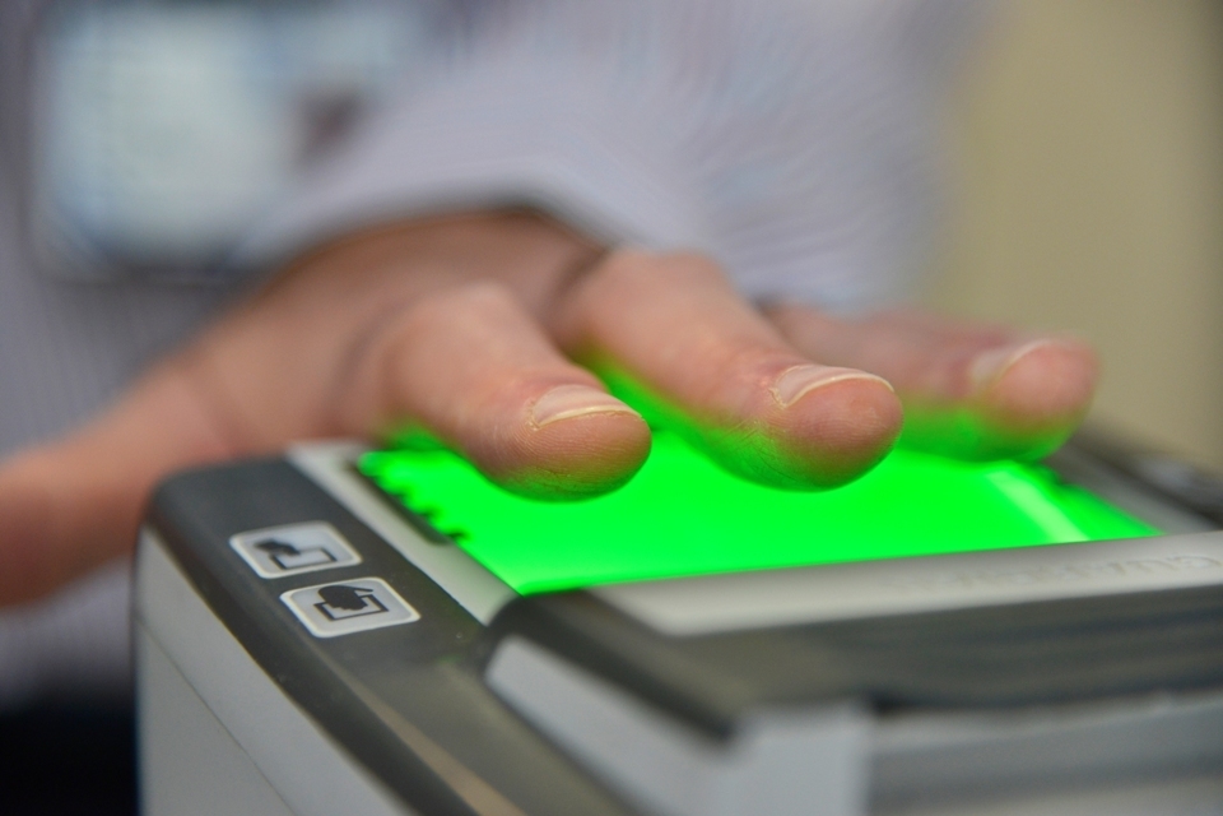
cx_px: 612
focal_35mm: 112
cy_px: 408
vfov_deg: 12.2
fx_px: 3805
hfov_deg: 18.3
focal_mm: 112
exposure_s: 1/250
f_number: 4
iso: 800
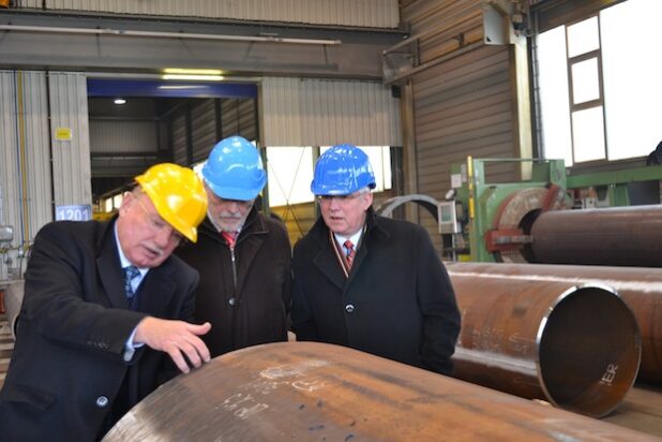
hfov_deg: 46.4
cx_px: 331
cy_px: 221
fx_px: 772
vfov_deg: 31.9
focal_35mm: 42
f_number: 4.5
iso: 400
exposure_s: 1/25
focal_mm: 28
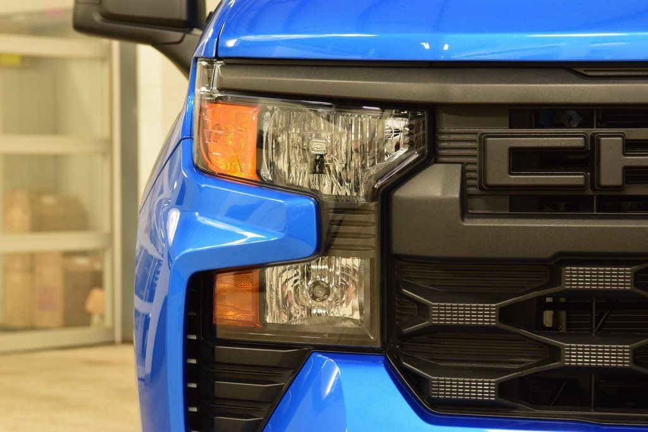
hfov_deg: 19.5
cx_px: 324
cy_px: 216
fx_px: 1890
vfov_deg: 13.0
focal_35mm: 105
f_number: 7.1
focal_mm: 70
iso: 1600
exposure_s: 1/30
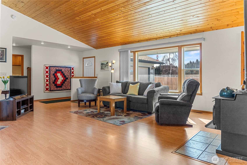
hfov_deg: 73.7
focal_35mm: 24
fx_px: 165
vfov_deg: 53.2
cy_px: 82
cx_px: 124
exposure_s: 1/50
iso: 200
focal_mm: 24
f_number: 2.8
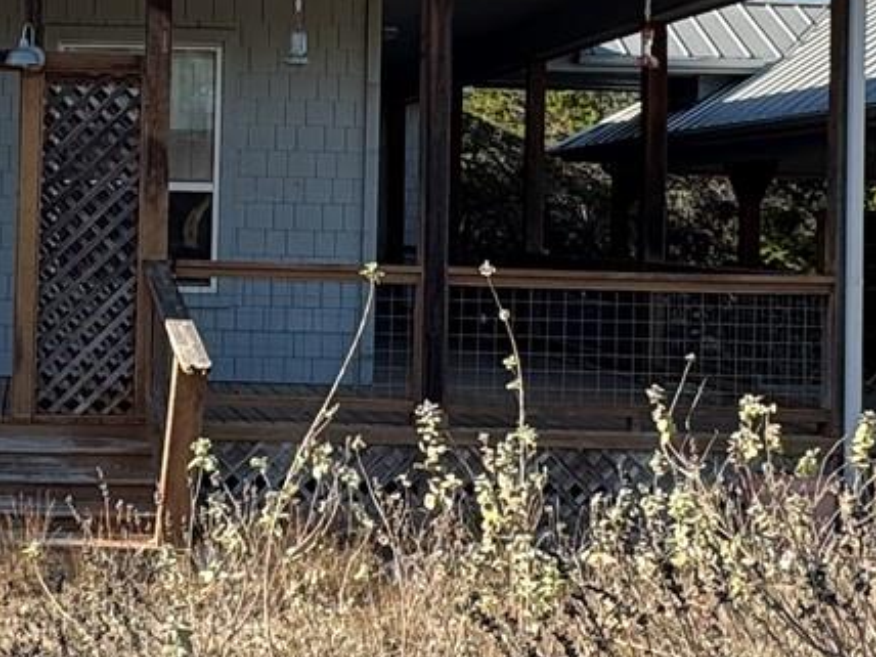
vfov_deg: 21.8
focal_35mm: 67
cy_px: 178
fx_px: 1696
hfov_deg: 27.8
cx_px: 78
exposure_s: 1/779
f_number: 2.2
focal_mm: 2.22
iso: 50
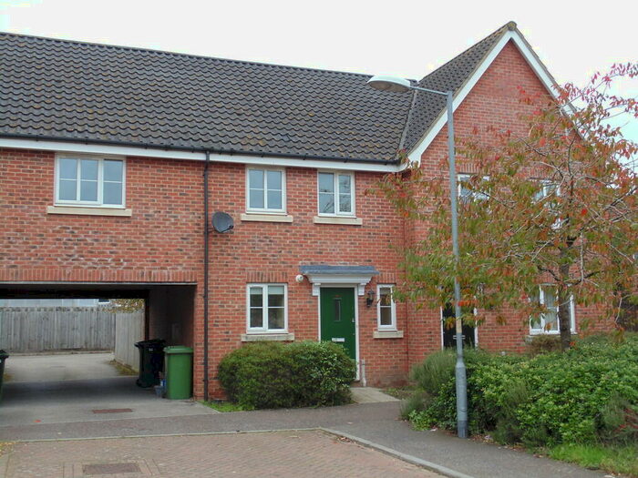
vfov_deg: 35.1
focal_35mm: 41
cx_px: 319
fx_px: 756
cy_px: 239
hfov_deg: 45.8
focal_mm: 7.4
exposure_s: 1/40
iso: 80
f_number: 3.6
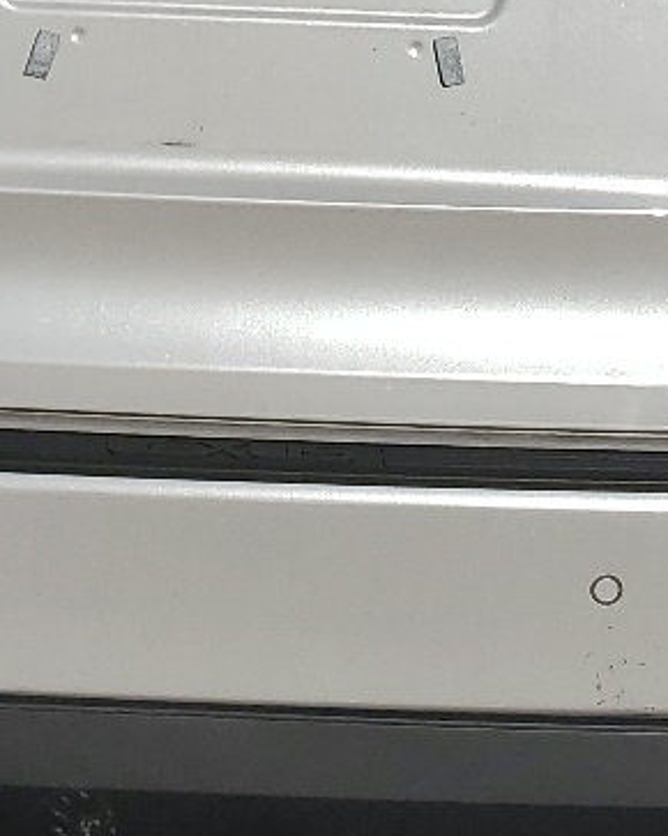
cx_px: 221
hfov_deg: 13.7
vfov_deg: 16.7
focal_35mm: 112
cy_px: -48
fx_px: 2770
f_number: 1.5
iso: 53
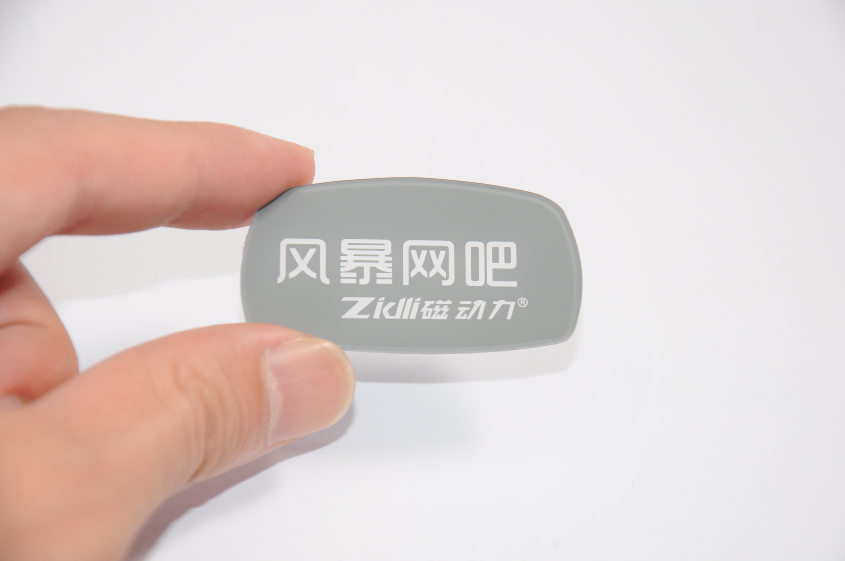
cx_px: 422
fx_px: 3692
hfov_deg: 13.1
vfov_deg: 8.7
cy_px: 280
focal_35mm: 158
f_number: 8
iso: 320
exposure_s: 1/125
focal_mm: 105
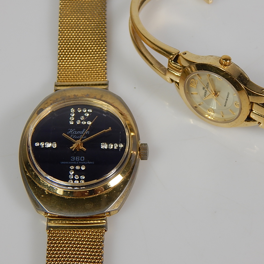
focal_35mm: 89
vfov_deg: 19.5
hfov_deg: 19.5
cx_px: 153
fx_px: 768
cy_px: 132
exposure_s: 1/60
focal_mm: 13.5
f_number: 4.2
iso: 125
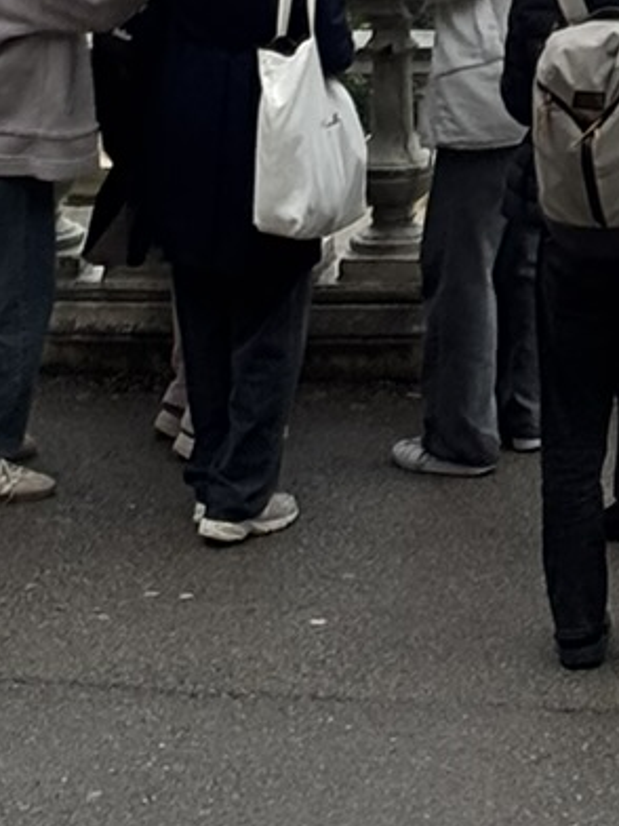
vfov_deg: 6.9
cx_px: 1524
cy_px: -1184
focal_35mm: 272
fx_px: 6485
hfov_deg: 5.3
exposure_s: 1/811
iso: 32
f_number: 1.6
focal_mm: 5.96
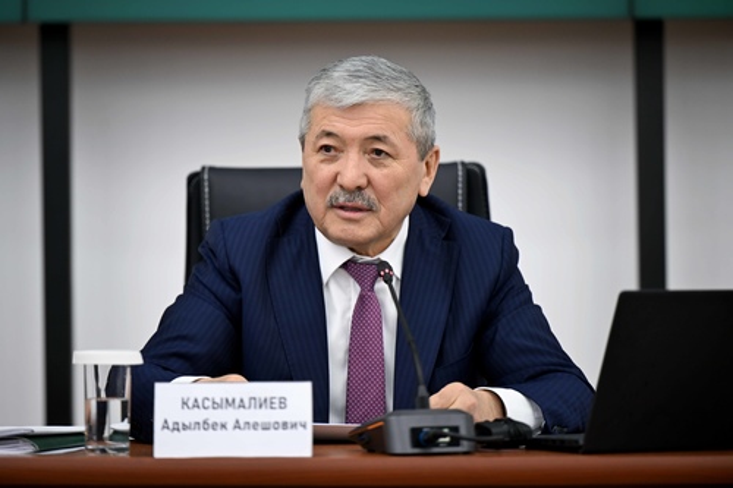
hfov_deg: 10.8
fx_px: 3867
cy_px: 244
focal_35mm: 190
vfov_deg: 7.2
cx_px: 366
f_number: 2.8
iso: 400
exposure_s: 1/200
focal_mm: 190
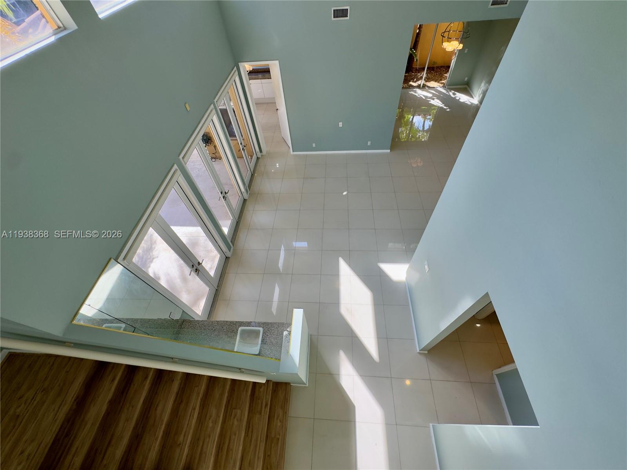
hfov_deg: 102.1
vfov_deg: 85.7
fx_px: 254
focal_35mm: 14
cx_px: 314
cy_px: 235
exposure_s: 1/151
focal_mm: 2.22
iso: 40
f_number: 2.2
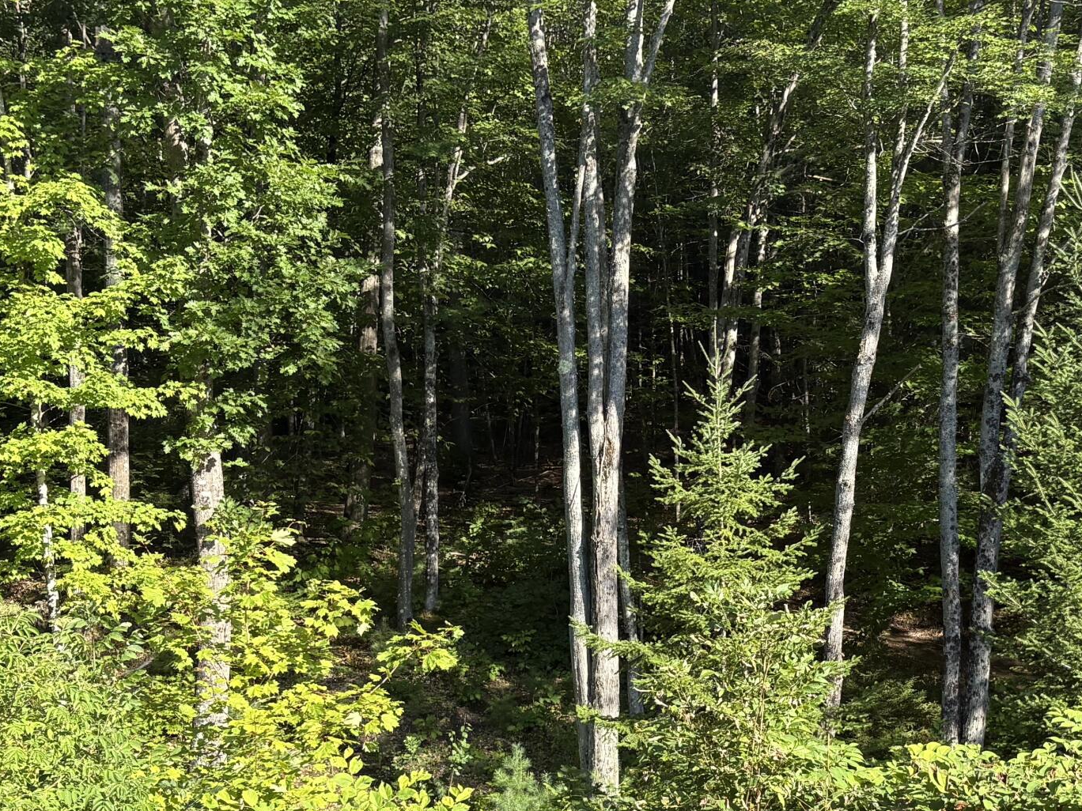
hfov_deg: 33.3
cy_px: 635
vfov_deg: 25.3
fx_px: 1782
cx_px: 778
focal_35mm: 57
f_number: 1.6
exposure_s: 1/861
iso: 50
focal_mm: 5.96
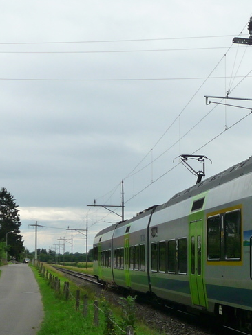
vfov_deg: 23.6
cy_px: 249
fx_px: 796
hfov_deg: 17.2
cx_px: 299
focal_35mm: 82
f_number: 3.9
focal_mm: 6.7
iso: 160
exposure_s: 1/640
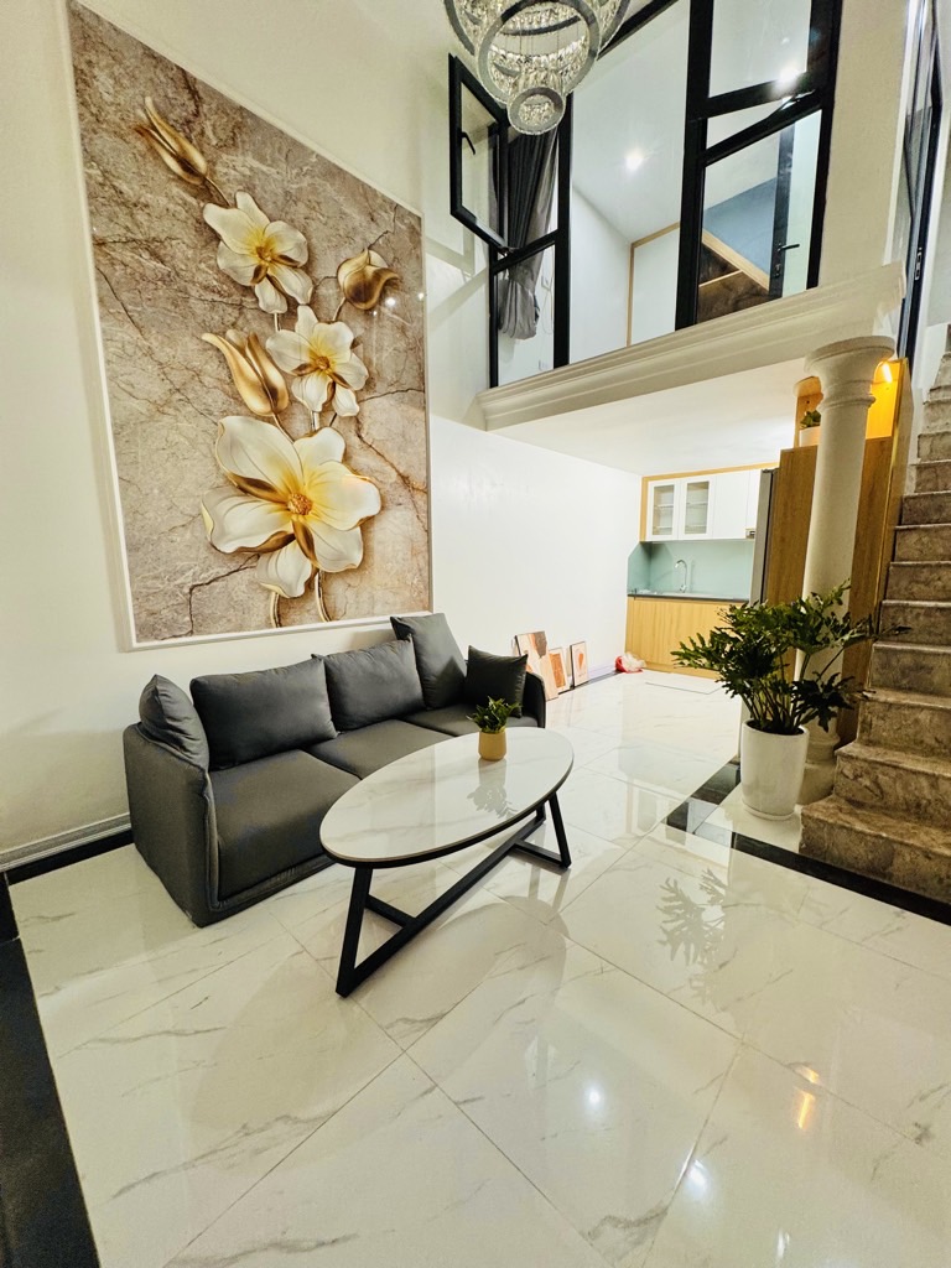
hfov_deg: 85.7
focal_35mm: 14
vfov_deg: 102.1
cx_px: 476
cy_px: 634
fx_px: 513
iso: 160
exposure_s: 1/100
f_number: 2.2
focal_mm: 2.22
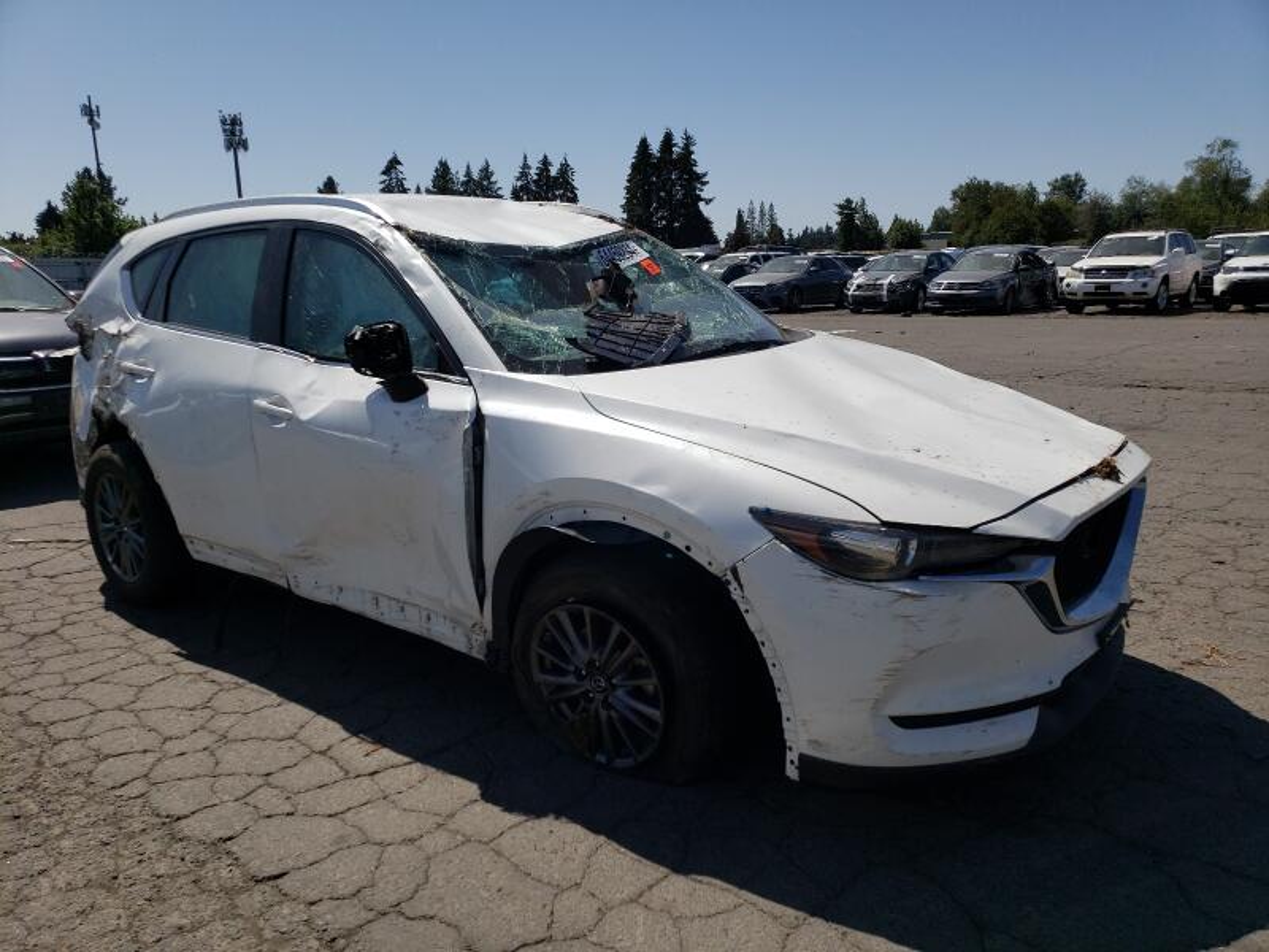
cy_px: 476
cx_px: 634
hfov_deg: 67.3
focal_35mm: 26
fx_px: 953
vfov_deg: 53.1
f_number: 1.5
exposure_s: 1/10000
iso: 50
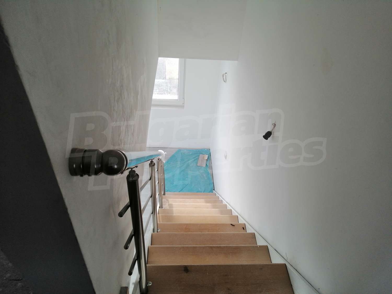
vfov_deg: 51.4
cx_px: 196
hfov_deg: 65.3
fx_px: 306
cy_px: 147
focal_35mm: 27
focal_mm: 3.95
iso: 64
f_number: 1.8
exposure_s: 1/100
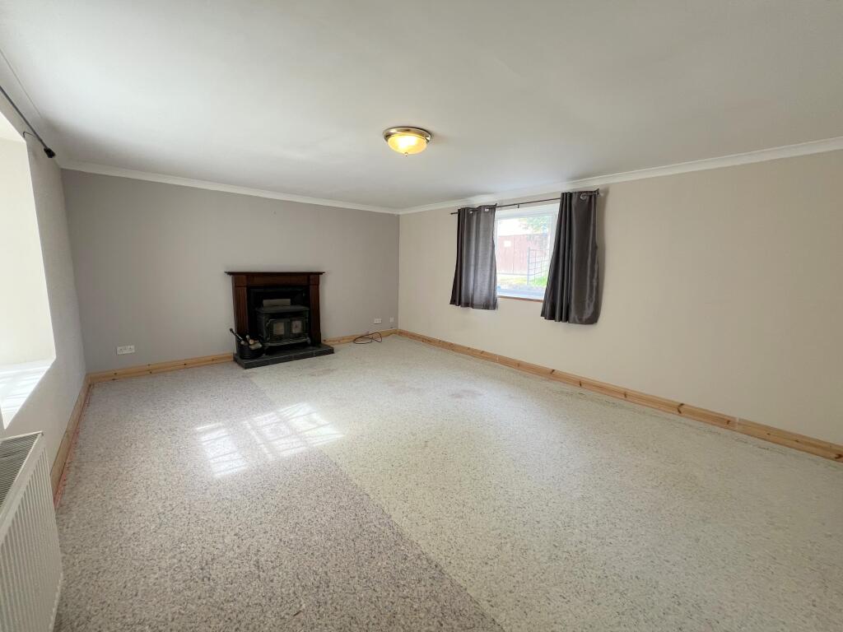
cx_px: 422
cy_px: 316
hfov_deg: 106.2
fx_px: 317
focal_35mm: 13
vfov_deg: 89.9
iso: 80
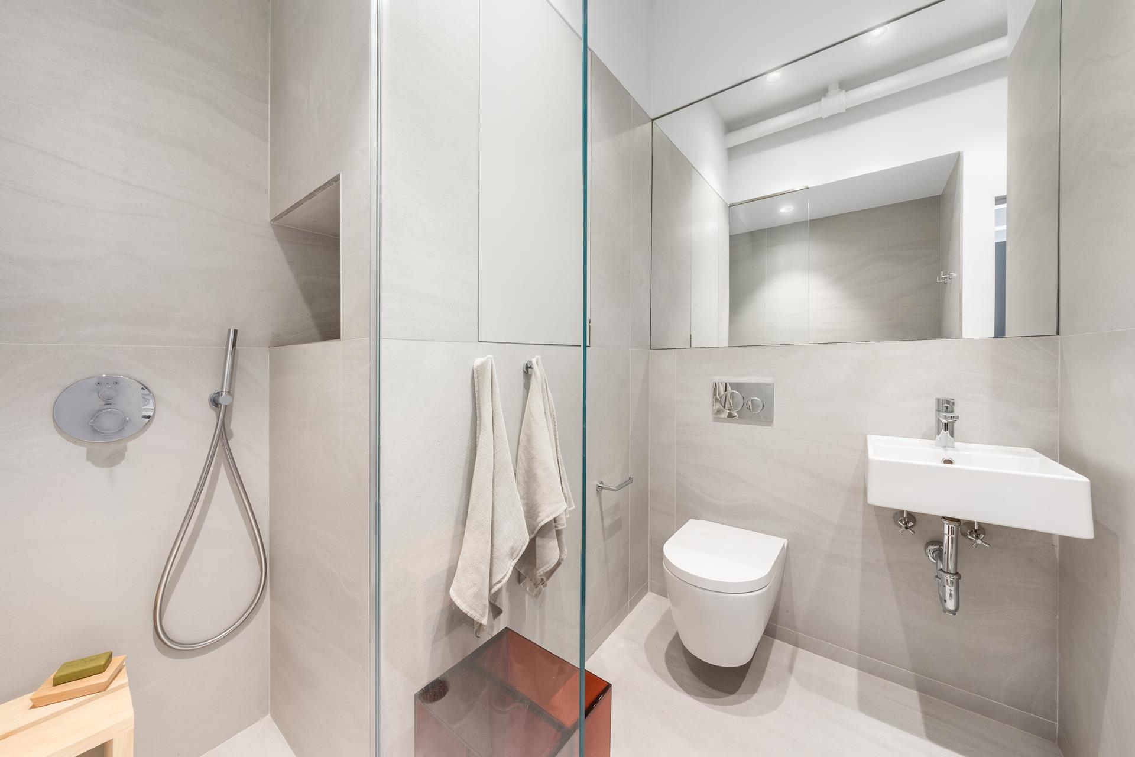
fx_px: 378
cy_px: 378
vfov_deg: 90.0
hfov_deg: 112.6
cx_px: 568
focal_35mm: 12
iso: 640
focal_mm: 12
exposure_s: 1/2.5
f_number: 18
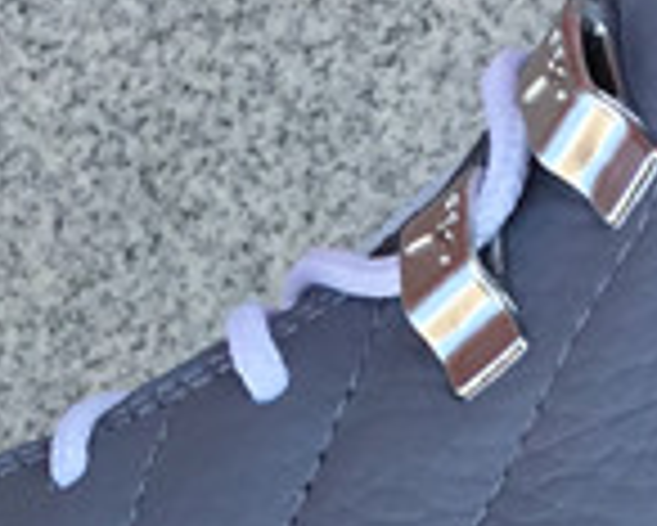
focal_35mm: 186
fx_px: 3619
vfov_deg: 8.2
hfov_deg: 10.4
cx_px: 248
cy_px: 699
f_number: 2.4
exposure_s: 1/237
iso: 25
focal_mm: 3.3
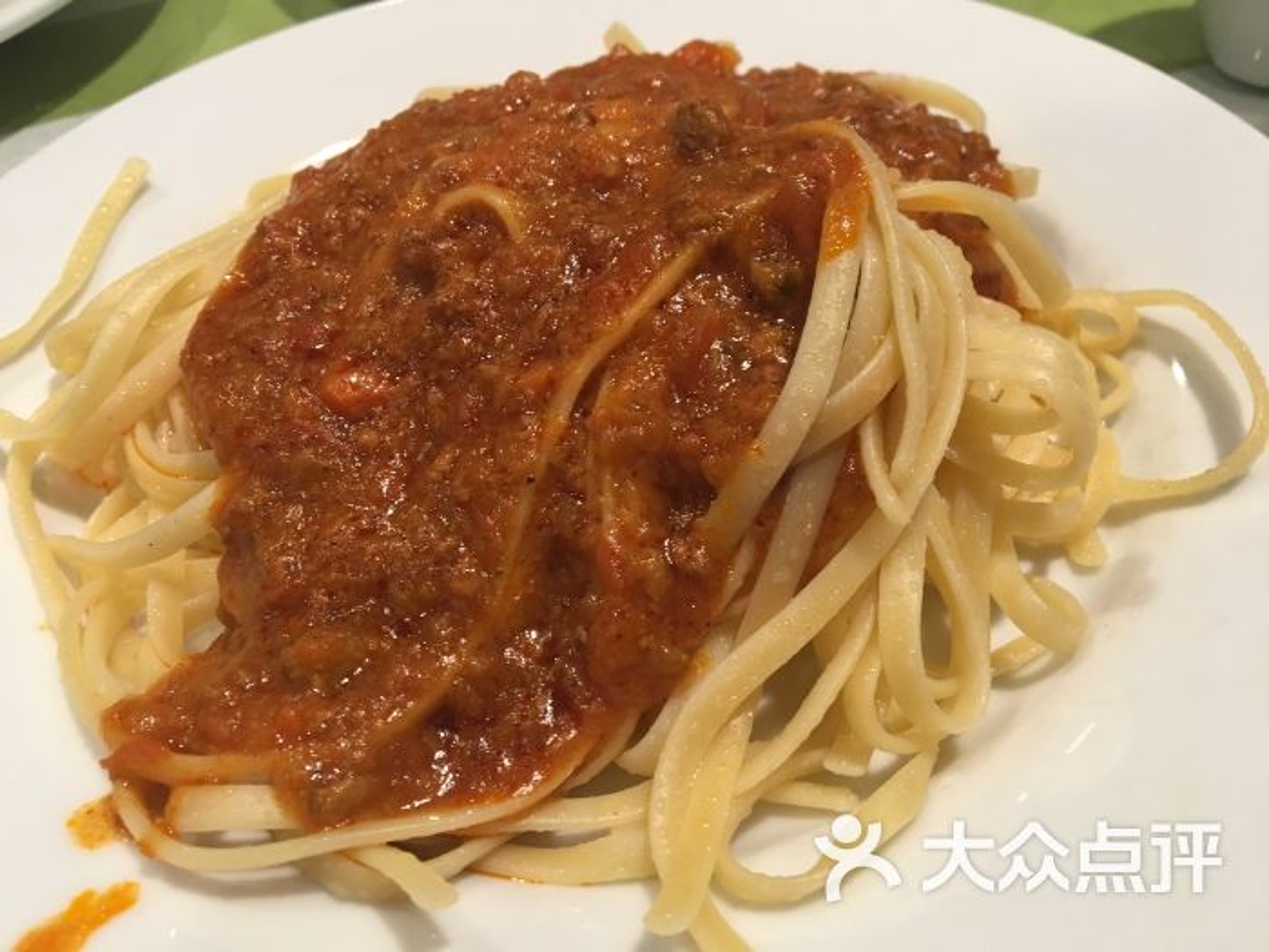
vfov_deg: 48.2
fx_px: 1063
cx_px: 634
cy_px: 476
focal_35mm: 29
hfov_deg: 61.7
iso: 125
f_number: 2.2
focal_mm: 4.15
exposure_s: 1/33
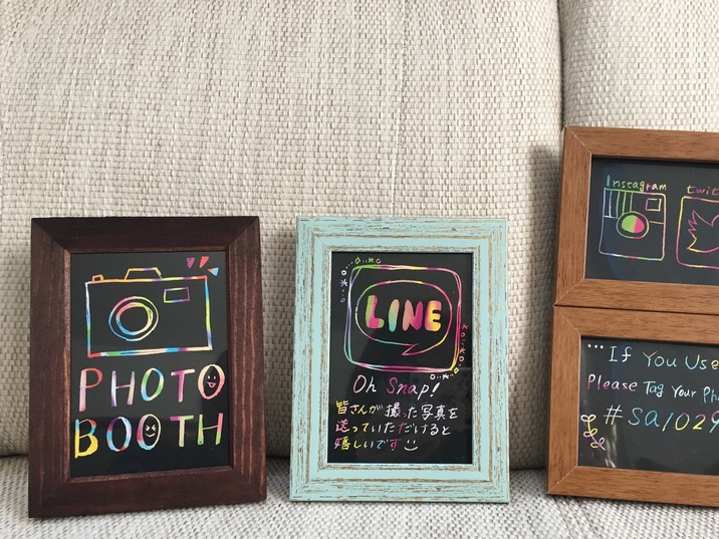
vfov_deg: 41.7
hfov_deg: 53.8
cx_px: 412
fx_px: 706
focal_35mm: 34
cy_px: 308
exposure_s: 1/30
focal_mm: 4.15
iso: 40
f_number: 2.2
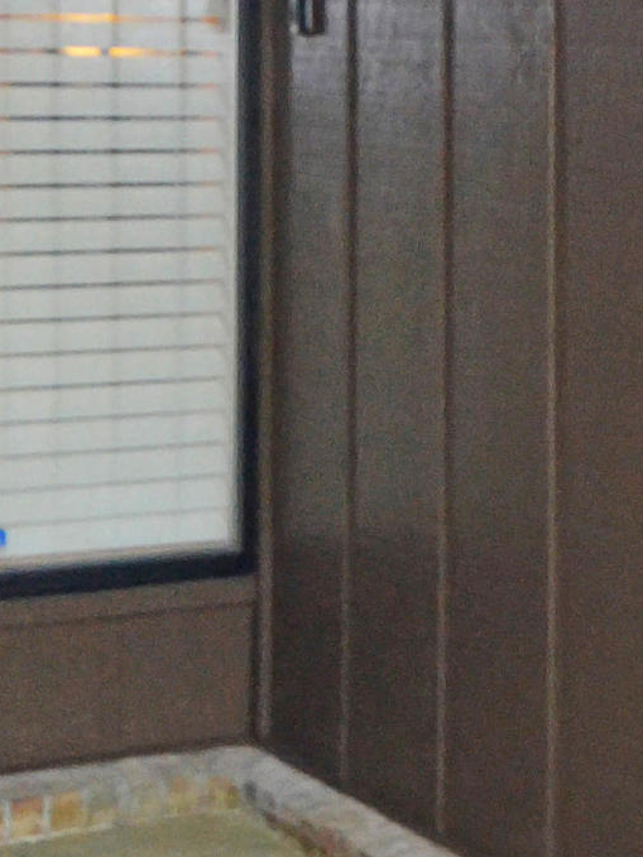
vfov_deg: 18.9
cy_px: 71
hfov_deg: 14.5
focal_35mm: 102
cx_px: 360
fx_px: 2527
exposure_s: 1/60
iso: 1800
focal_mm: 16
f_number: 5.6
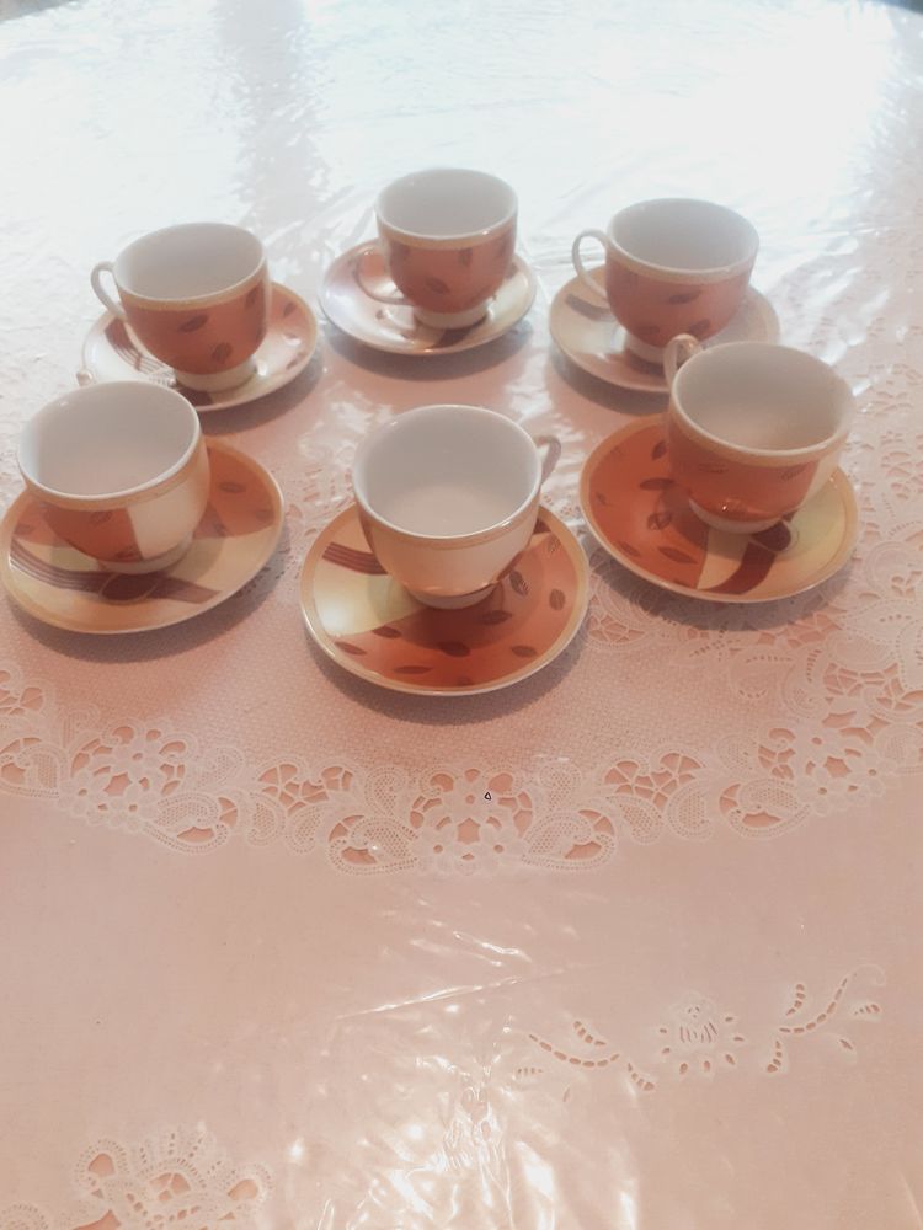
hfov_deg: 51.4
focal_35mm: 27
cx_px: 462
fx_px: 960
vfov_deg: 65.3
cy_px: 615
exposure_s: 1/50
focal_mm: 3.6
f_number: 1.9
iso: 160
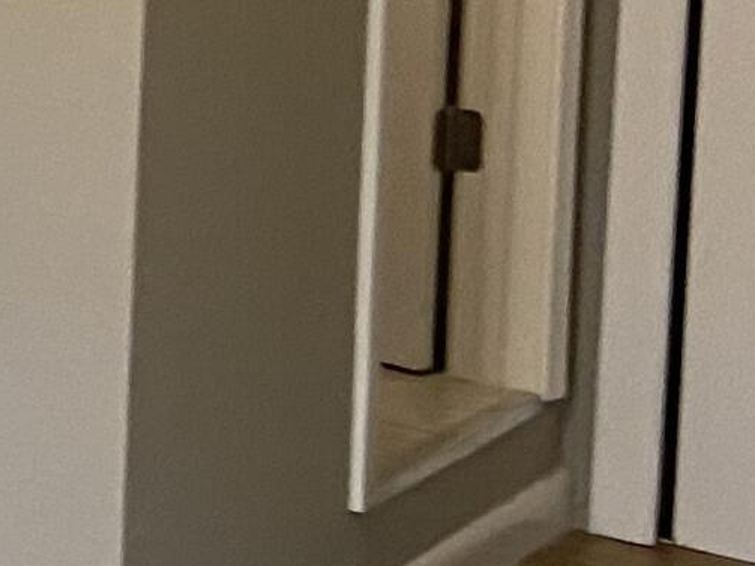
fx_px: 3380
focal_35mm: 155
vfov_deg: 9.3
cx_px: -1007
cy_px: -269
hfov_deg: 10.9
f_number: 1.8
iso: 125
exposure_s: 1/60
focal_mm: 4.25
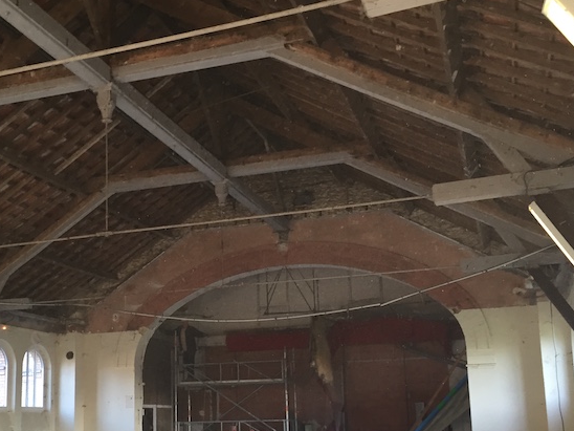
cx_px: 230
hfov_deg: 41.9
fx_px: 746
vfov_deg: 31.9
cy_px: 295
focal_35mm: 45
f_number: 2.2
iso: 100
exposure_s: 1/33
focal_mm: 4.15
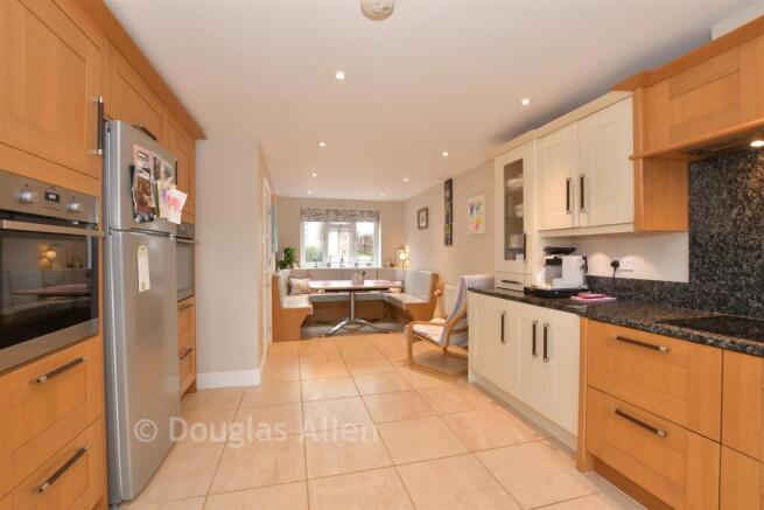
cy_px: 255
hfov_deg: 100.4
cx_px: 382
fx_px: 318
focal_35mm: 15
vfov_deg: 77.4
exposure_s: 1/6
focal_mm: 10
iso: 160
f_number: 8
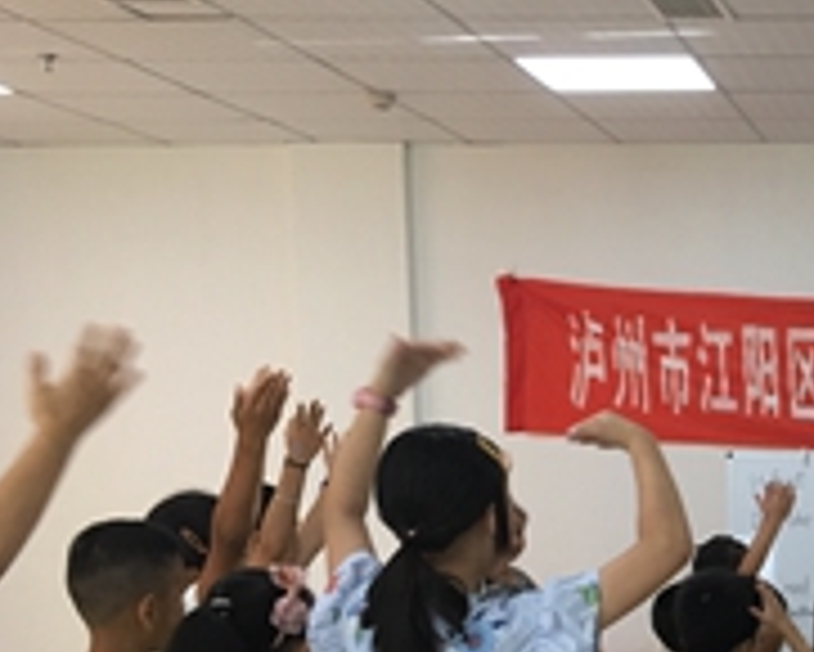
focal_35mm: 78
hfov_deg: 21.9
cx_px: 1066
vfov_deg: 19.5
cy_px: 528
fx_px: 1880
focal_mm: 4.15
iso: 40
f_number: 2.2
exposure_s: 1/17
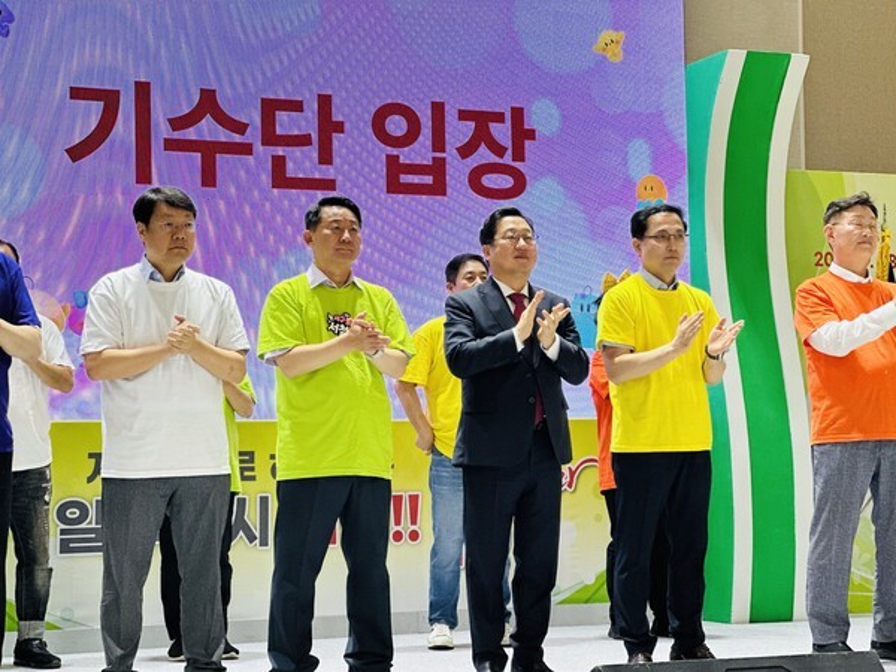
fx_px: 1993
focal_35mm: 77
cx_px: 448
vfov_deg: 19.1
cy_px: 336
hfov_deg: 25.3
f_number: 2.8
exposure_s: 1/120
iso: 160
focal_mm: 9
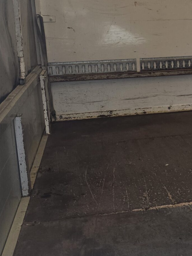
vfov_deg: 30.2
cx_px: 206
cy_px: 101
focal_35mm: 64
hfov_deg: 21.8
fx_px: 473
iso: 200
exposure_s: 1/100
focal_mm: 6.25
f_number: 1.7
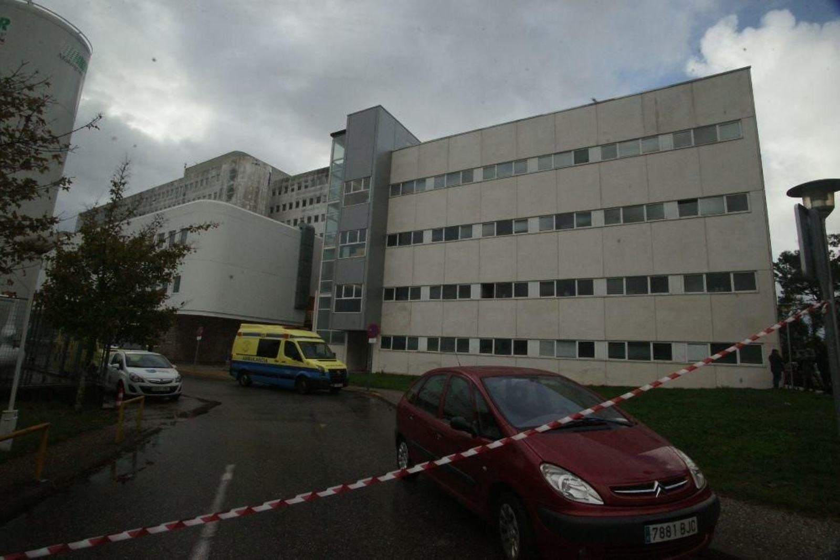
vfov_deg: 70.5
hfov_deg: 93.3
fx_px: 397
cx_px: 420
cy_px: 280
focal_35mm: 17
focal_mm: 17
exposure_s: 1/250
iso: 1600
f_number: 22
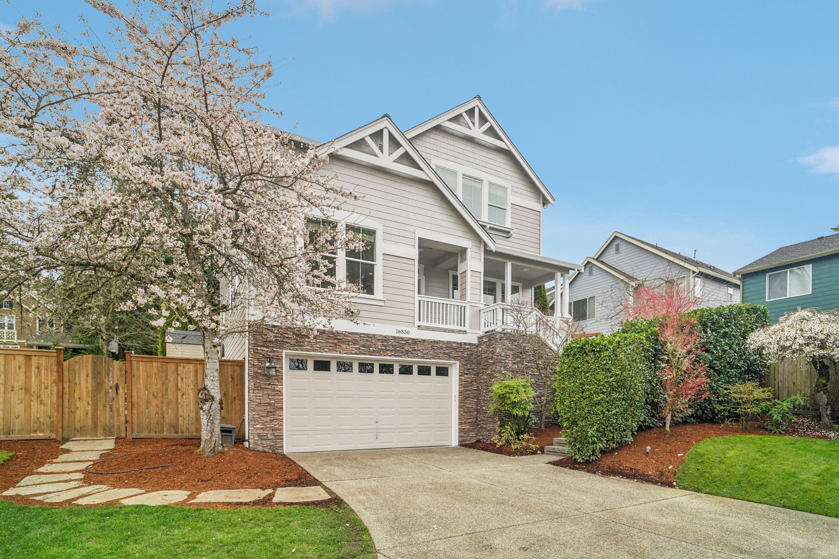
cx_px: 420
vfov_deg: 73.7
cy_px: 280
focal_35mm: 16
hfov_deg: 96.7
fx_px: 373
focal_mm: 16
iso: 1600
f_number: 8
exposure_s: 1/640
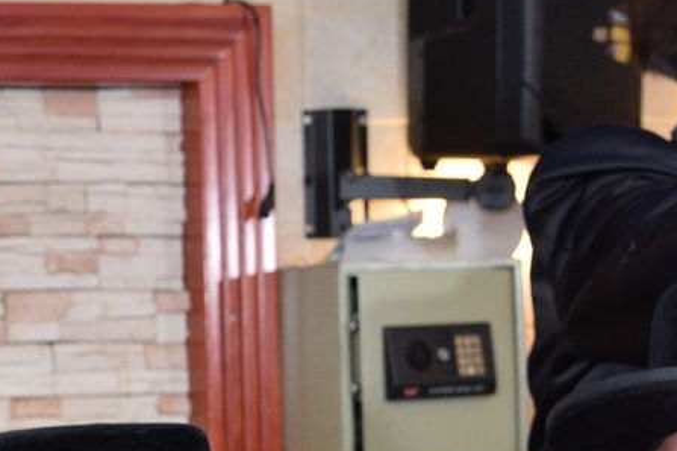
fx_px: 2238
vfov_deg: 11.5
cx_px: -214
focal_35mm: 119
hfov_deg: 16.3
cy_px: 373
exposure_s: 1/160
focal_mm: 38
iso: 1250
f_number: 7.1
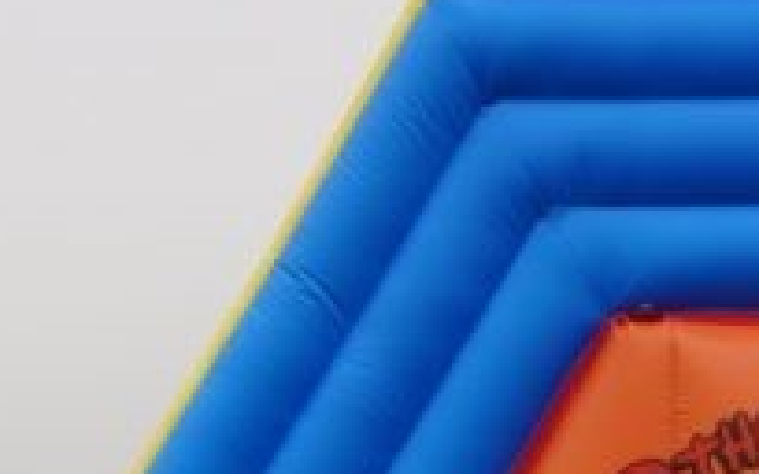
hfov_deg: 17.0
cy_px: 767
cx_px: 156
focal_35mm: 122
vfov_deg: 10.3
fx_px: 2523
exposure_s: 1/100
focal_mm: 16
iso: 100
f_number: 7.1
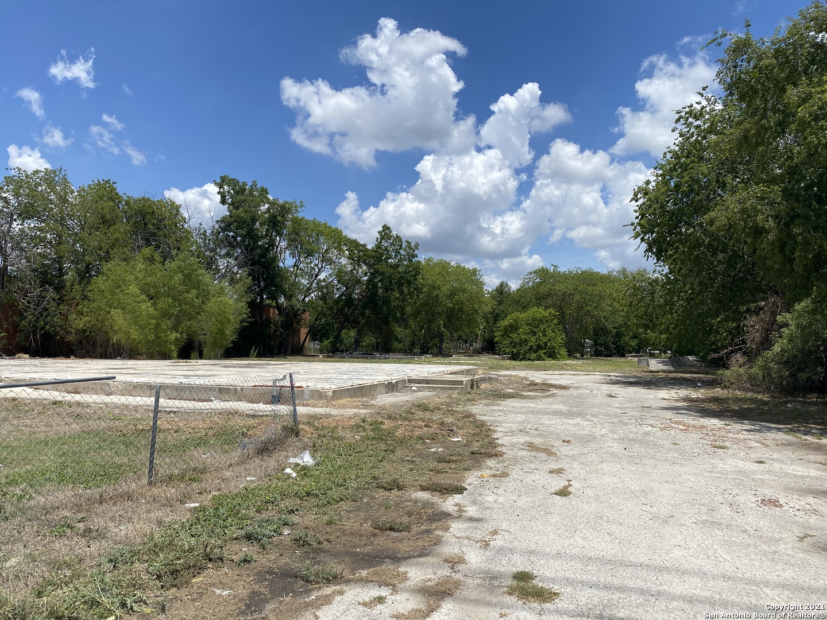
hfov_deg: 67.3
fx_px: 621
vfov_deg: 53.1
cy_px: 310
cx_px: 414
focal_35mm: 26
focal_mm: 4.25
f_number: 1.8
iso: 32
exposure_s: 1/4608
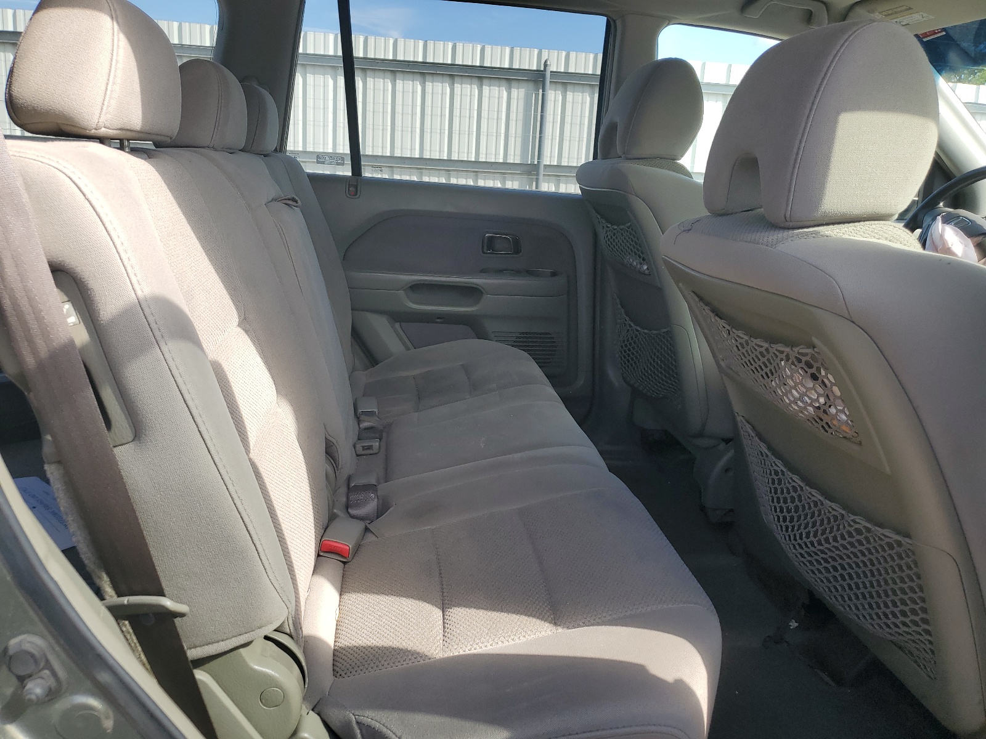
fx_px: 741
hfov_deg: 67.3
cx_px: 493
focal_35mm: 26
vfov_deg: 53.1
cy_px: 370
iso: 50
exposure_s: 1/588
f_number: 1.5
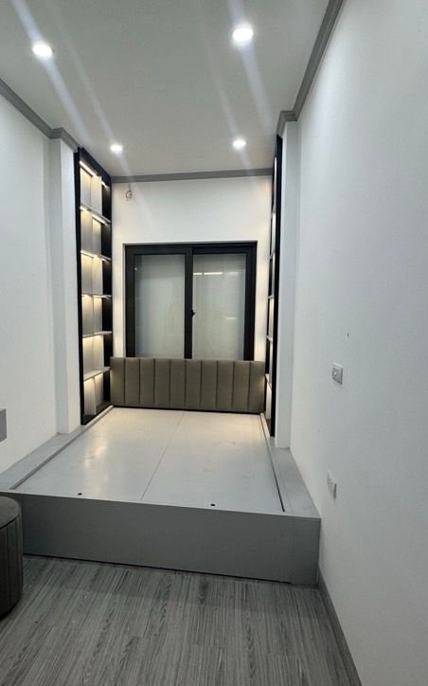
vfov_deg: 82.3
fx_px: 392
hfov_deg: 56.9
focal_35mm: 21
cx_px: 174
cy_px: 349
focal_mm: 2.22
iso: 125
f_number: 2.2
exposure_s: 1/100
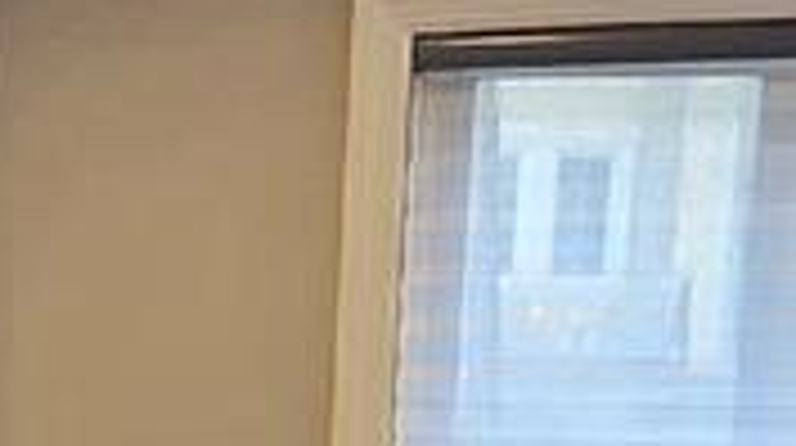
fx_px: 2593
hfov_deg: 16.3
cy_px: 1027
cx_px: -310
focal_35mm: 123
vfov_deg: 9.0
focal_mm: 2.2
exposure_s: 1/60.2
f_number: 2.2
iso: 160
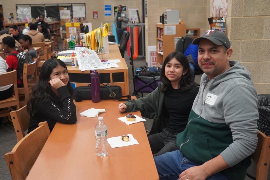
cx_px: 135
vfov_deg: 33.4
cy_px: 90
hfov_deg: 48.5
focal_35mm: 40
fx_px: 300
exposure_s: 1/160
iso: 4000
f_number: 4
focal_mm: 40
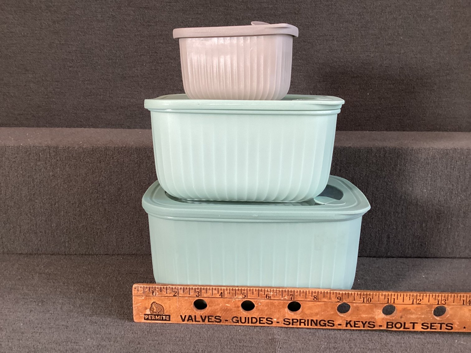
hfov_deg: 58.3
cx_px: 236
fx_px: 422
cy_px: 176
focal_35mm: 31
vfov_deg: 45.4
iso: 160
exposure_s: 1/50
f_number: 2.4
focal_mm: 3.3
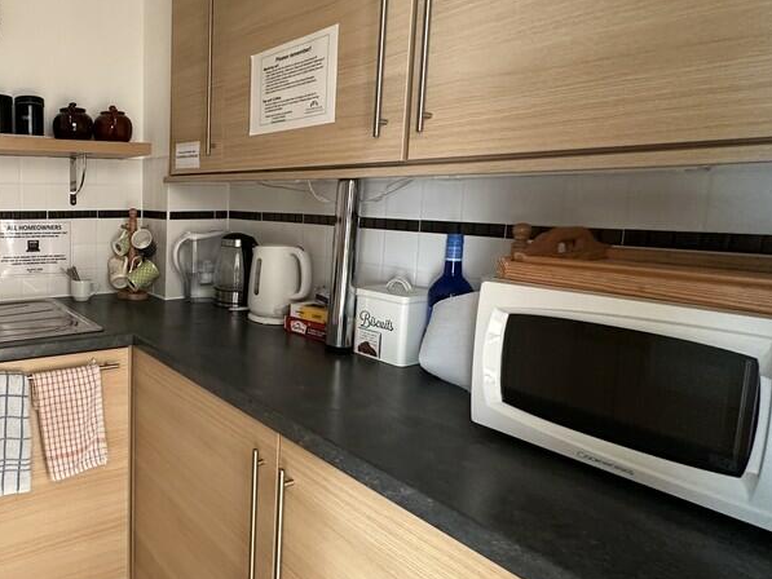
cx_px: 118
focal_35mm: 24
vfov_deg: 56.7
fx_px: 535
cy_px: 262
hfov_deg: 63.1
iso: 500
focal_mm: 2.22
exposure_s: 1/60
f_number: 2.2
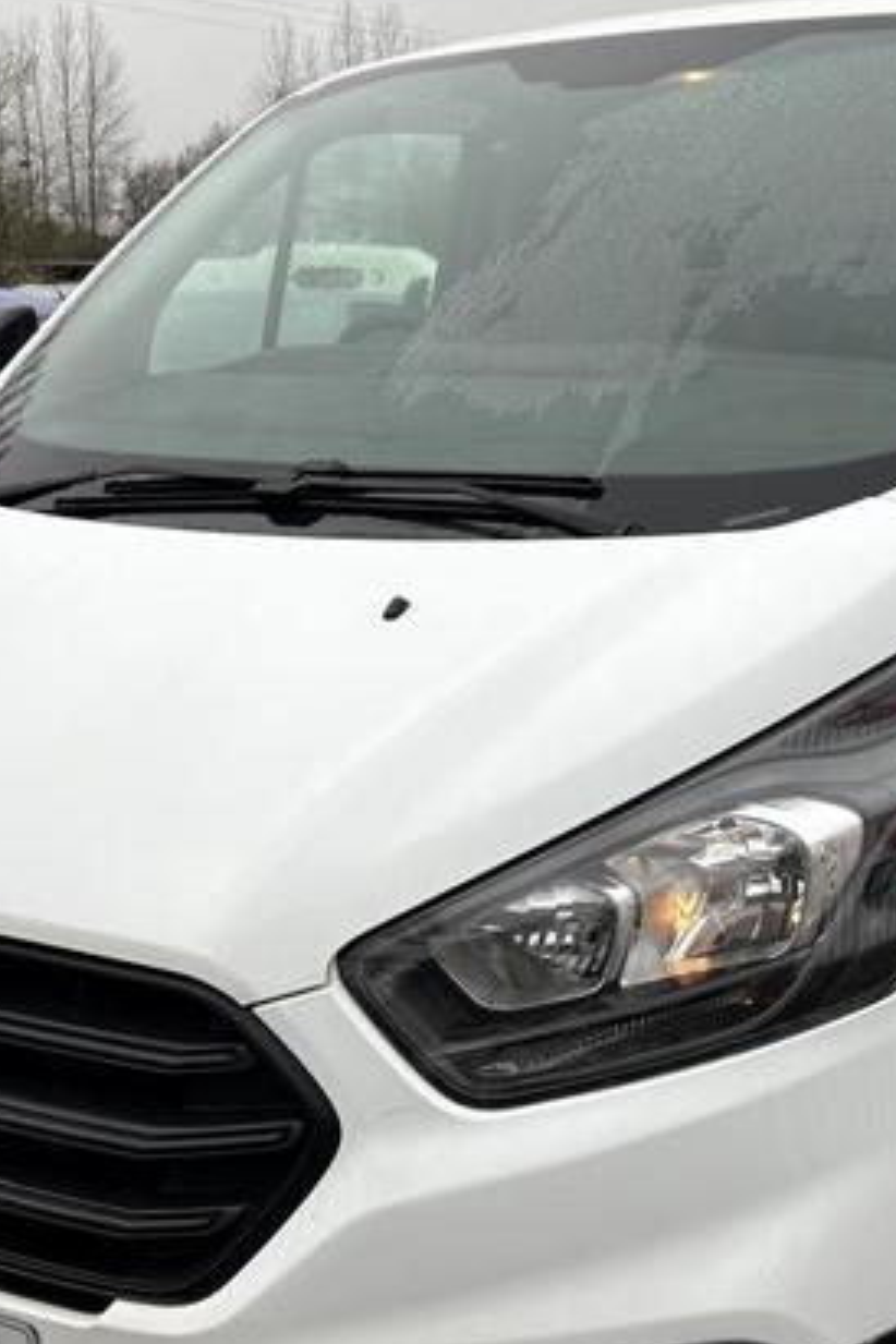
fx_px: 2202
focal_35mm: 59
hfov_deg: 22.9
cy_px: 736
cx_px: 576
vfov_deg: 33.9
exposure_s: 1/895
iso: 50
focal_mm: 5.96
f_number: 1.6
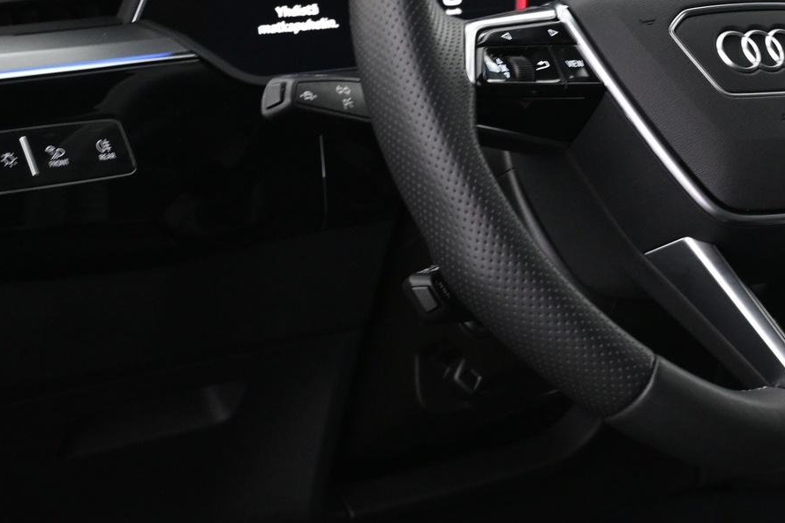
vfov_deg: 16.2
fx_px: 1818
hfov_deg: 23.7
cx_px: 698
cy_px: 83
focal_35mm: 83
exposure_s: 1/15
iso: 1600
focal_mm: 30.5
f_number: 4.8
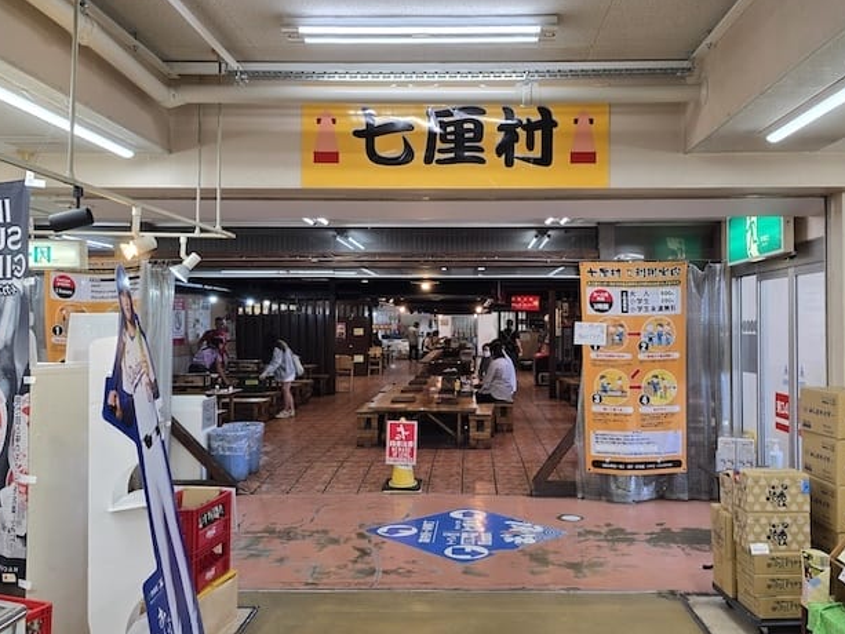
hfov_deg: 60.0
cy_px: 309
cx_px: 423
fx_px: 732
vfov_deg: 46.8
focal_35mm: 30
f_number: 1.7
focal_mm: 6.3
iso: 64
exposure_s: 1/100
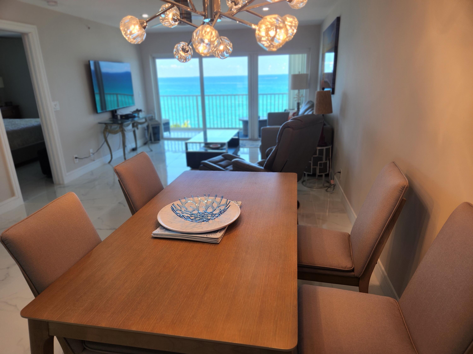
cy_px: 177
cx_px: 236
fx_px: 314
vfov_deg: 58.9
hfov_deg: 73.9
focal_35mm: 23
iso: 25
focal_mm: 5.4
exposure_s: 1/120
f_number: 1.8
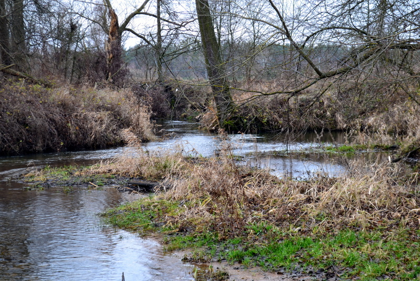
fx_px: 963
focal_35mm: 82
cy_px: 140
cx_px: 210
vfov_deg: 16.6
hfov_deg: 24.6
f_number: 8
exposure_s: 1/60
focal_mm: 55
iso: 450
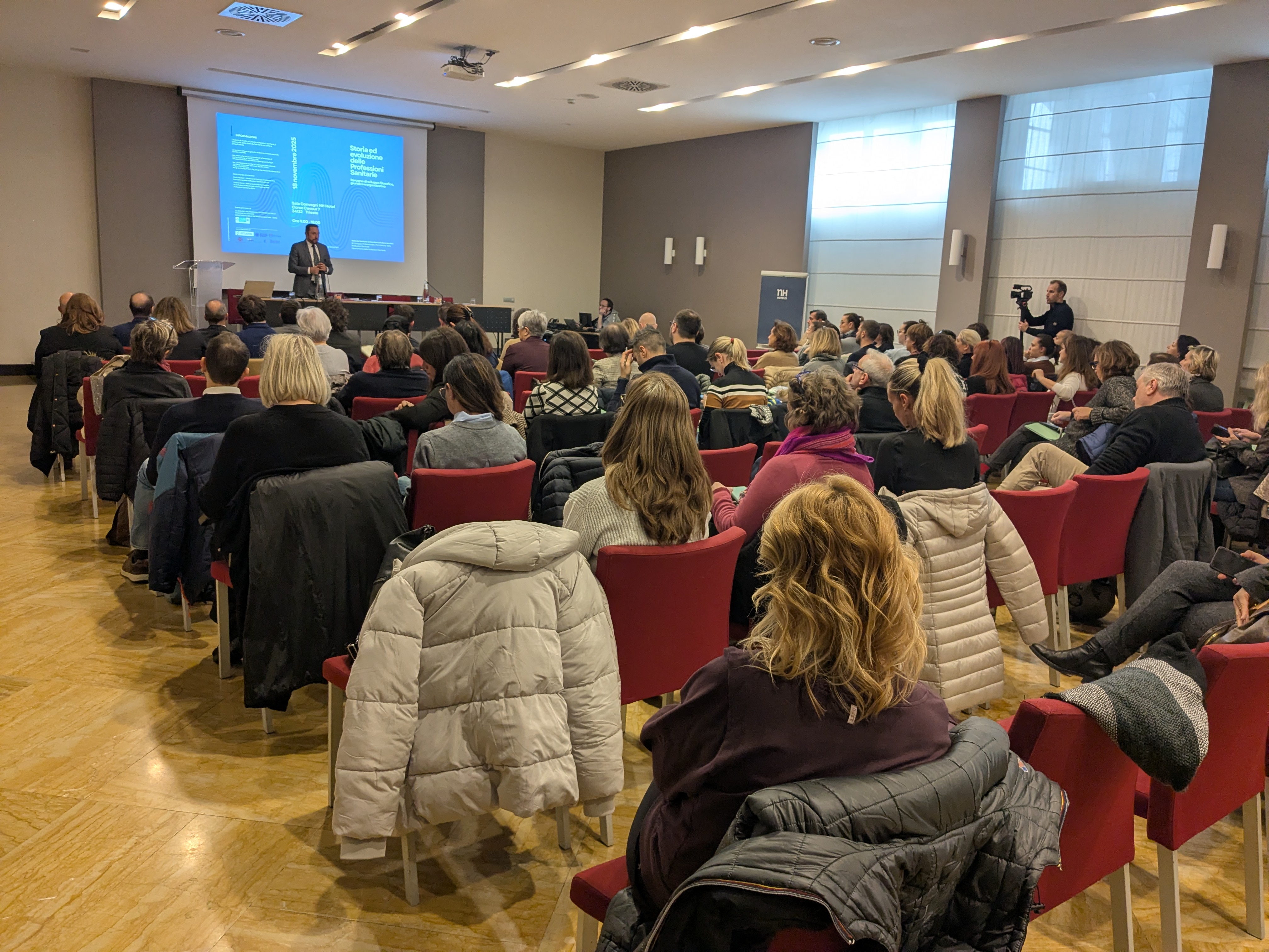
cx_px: 634
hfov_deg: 65.3
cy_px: 476
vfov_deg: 51.4
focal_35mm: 27
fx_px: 990
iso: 317
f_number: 1.73
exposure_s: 1/99.9
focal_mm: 4.38
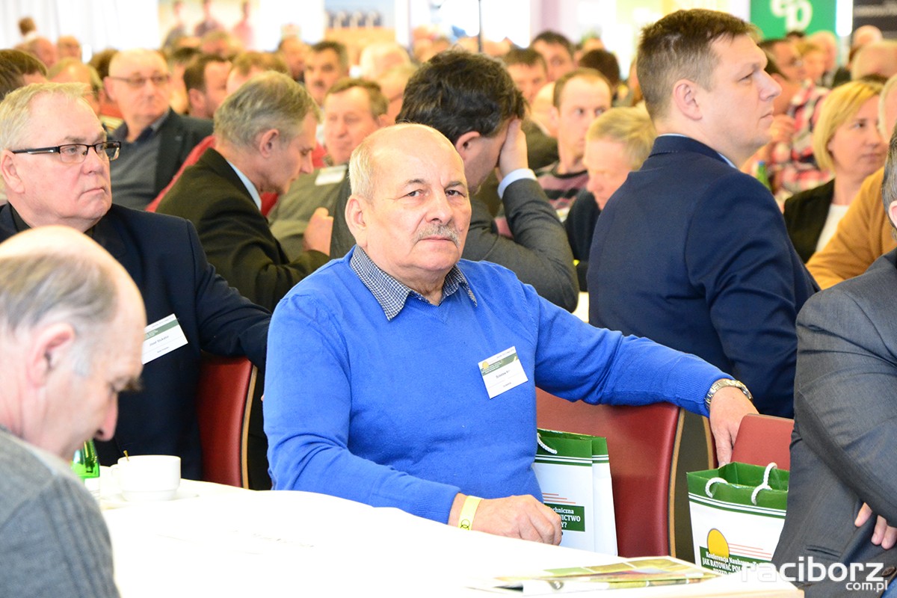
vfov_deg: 8.7
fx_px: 3924
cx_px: 448
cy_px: 299
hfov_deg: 13.0
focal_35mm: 158
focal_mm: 105
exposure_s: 1/30
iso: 2000
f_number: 5.6
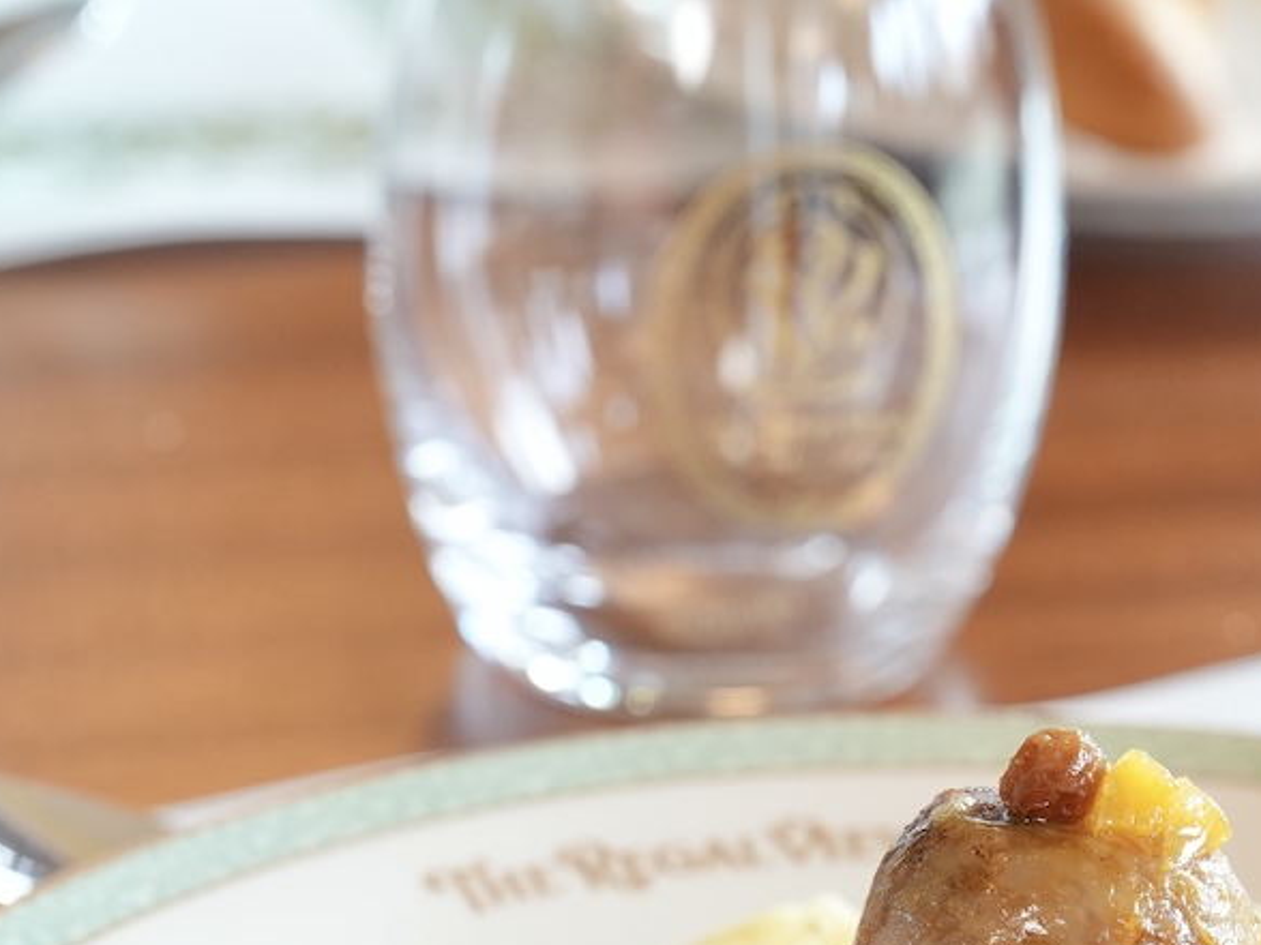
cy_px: 1301
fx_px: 5719
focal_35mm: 157
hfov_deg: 12.5
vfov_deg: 9.3
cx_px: 946
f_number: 4.5
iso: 1000
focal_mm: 50
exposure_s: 1/60
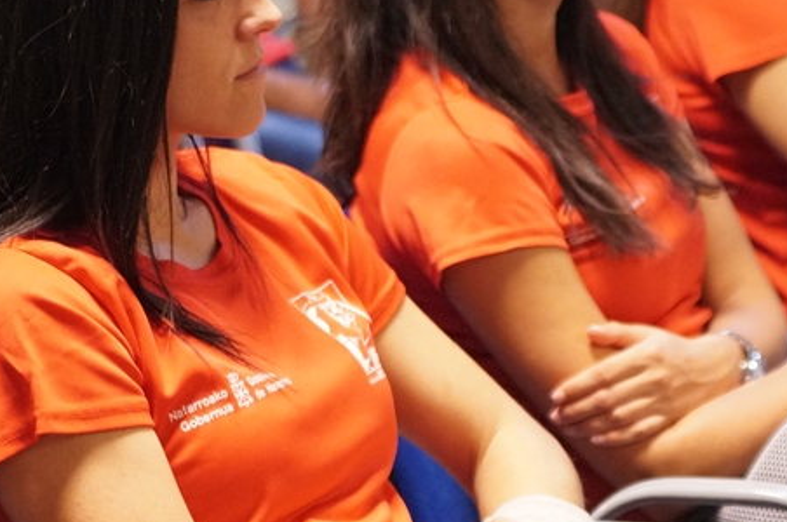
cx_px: 322
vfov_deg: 8.0
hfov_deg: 12.1
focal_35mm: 170
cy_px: 134
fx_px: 3711
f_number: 2.8
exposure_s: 1/160
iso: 6400
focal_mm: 64
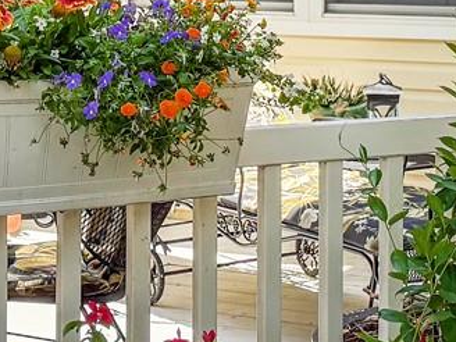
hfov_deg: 16.8
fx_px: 1541
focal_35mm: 117
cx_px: 239
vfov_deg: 12.2
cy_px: -136
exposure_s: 1/2100
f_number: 1.8
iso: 100
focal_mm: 6.76
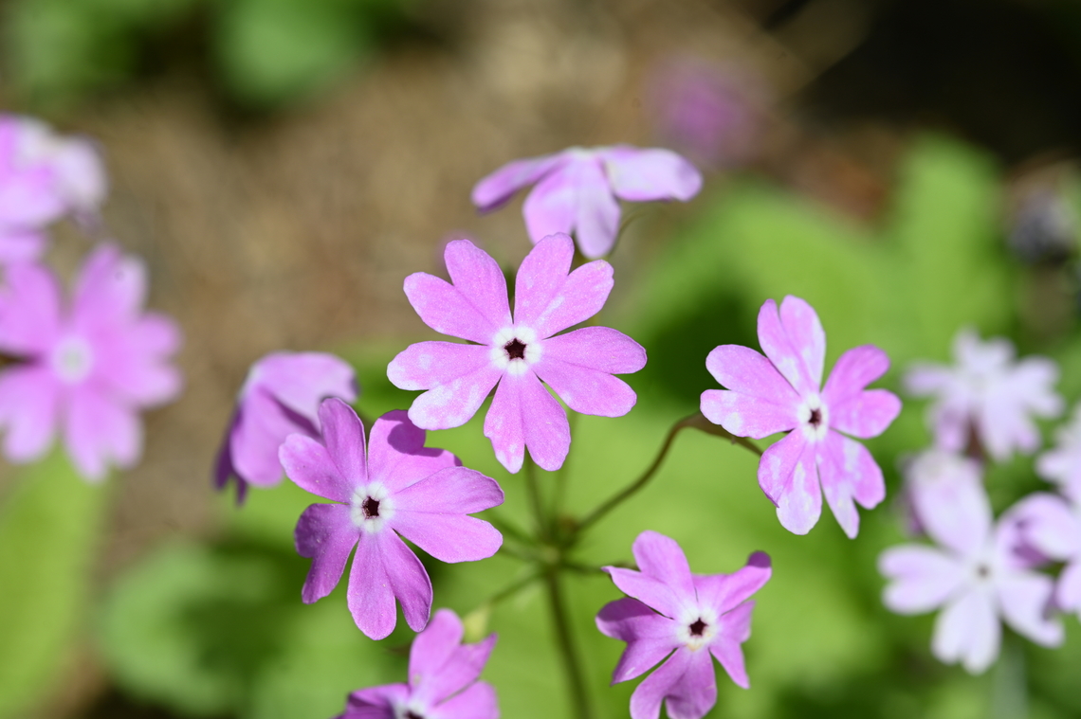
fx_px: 3151
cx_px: 540
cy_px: 360
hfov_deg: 19.5
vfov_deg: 13.0
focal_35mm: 105
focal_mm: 105
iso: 100
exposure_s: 1/500
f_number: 8
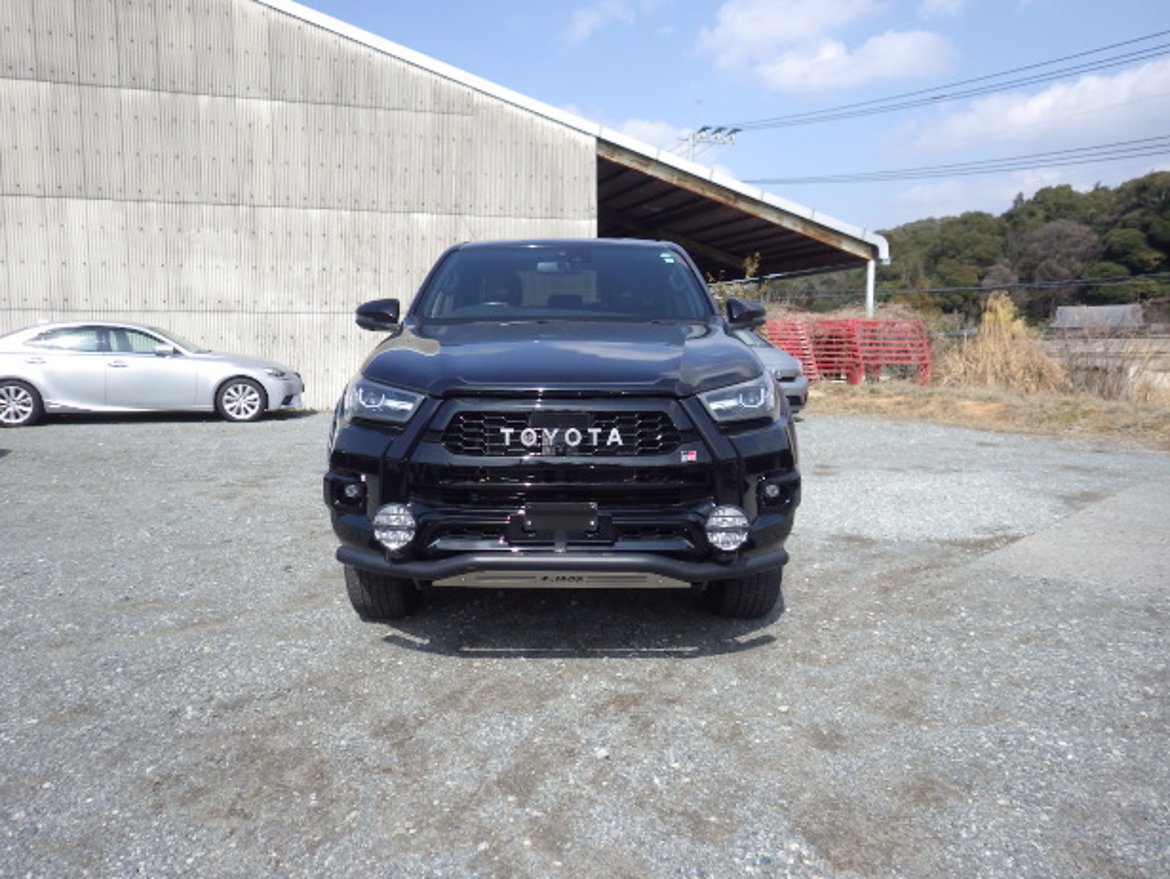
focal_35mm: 26
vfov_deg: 53.1
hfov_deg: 67.2
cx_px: 563
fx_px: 879
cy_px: 451
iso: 125
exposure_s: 1/1500
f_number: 2.8
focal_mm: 4.5
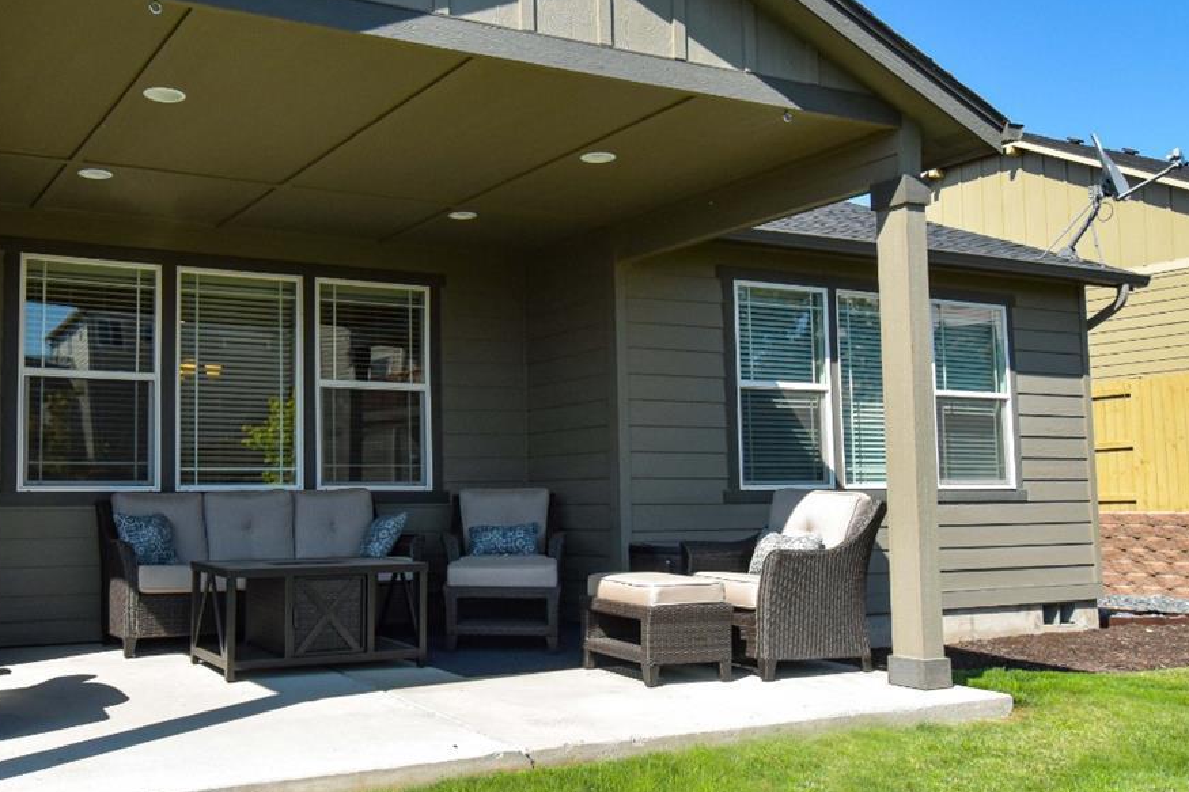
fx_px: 1189
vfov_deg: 36.9
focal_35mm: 36
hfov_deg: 52.5
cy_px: 391
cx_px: 433
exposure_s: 1/640
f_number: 13
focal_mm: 14
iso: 800
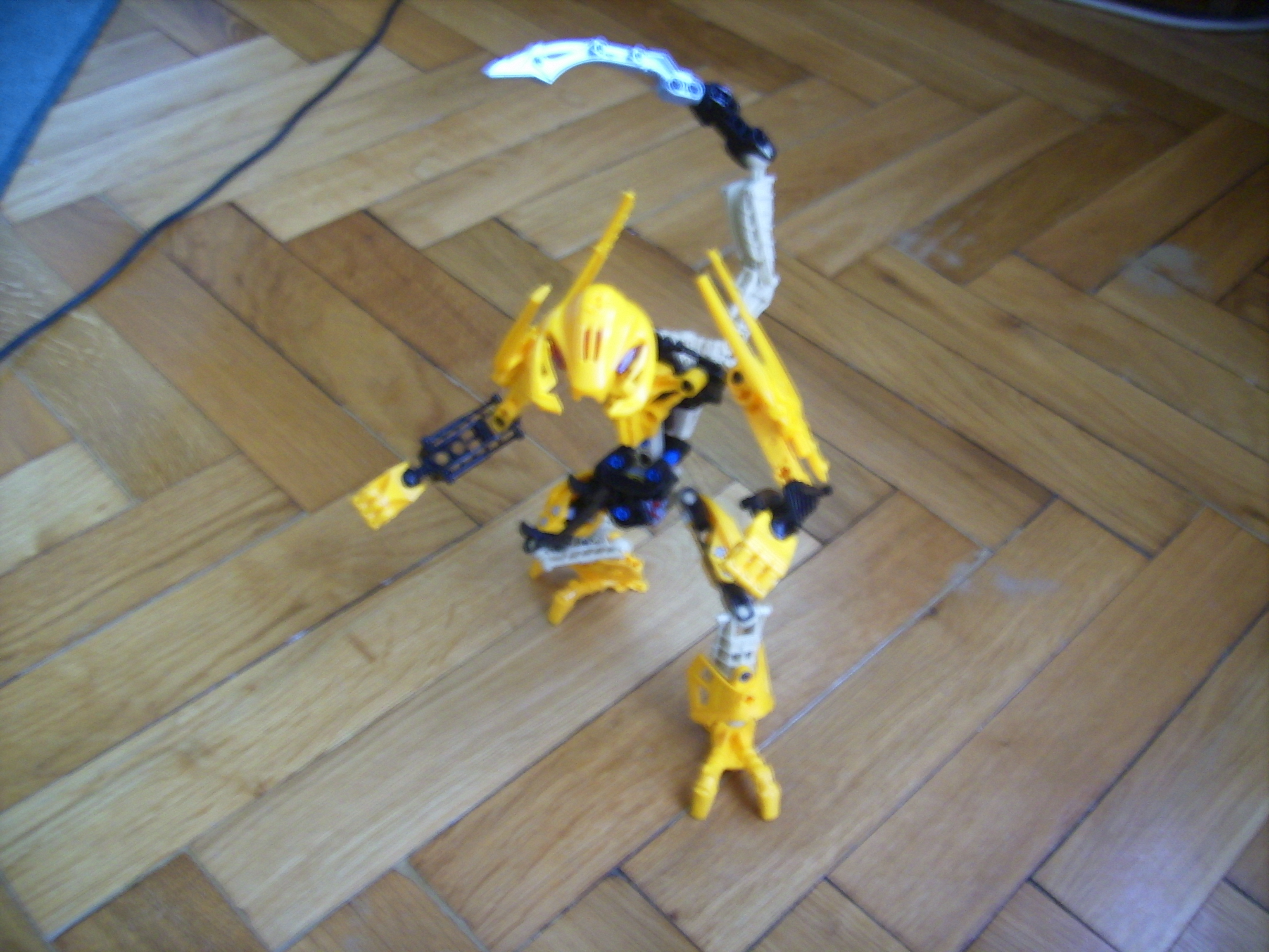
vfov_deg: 44.2
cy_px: 476
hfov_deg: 56.8
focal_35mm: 32
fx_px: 1173
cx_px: 634
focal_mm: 5.99
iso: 50
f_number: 2.8
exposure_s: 1
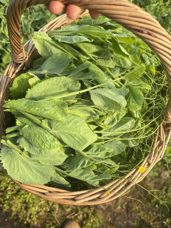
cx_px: 86
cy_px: 114
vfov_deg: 67.3
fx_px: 171
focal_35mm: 26
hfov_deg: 53.1
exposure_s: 1/726
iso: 50
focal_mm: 5.96
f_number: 1.6
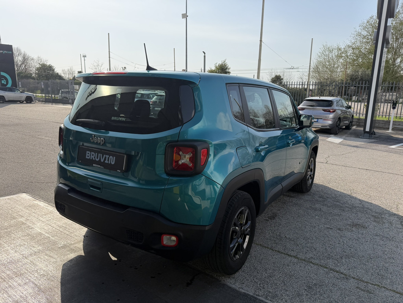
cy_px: 152
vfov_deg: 56.8
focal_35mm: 24
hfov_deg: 71.6
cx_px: 202
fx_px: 279
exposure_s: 1/6711
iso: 100
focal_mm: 6.76
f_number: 1.78
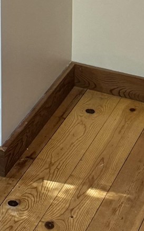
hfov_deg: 9.2
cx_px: -143
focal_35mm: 134
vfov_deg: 14.1
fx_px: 842
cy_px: -161
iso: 250
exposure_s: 1/60
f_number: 1.78
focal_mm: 6.76
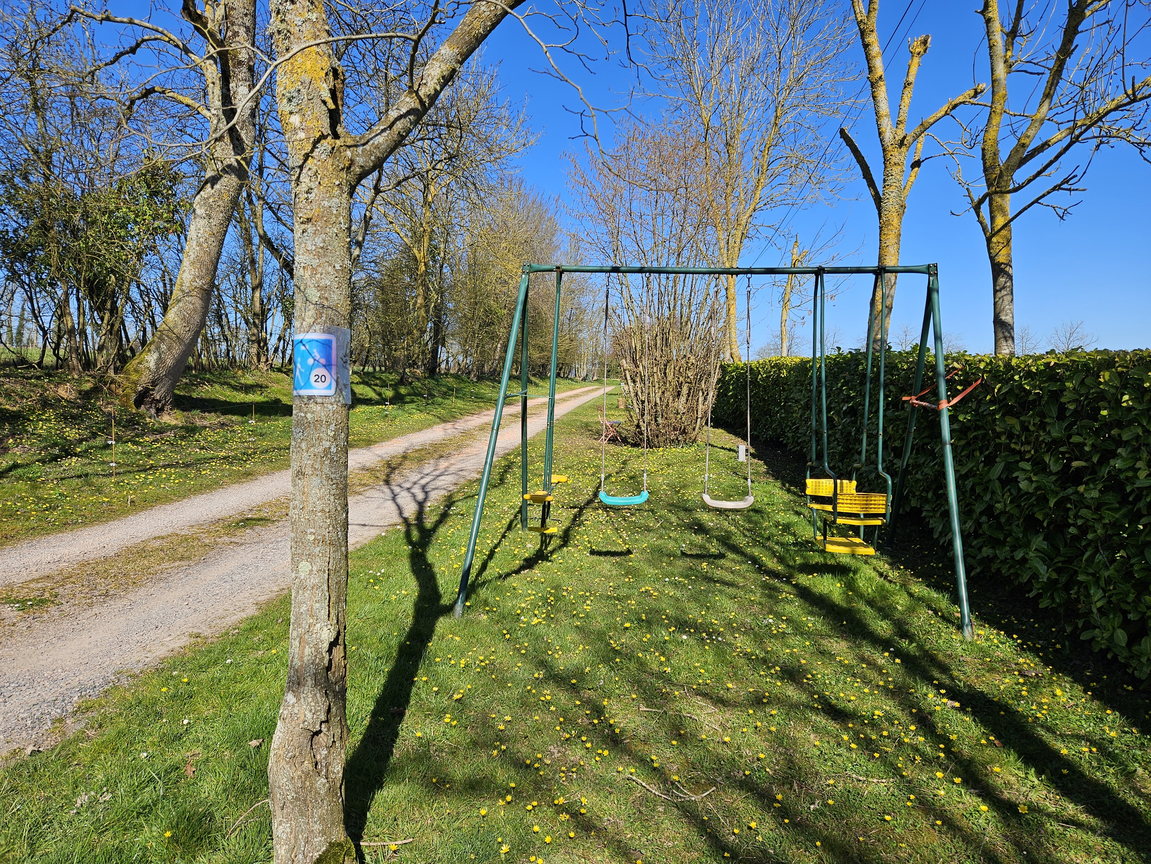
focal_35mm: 23
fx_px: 765
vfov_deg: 58.9
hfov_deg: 73.9
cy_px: 432
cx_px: 576
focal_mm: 5.4
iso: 25
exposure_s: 1/1834
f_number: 1.8
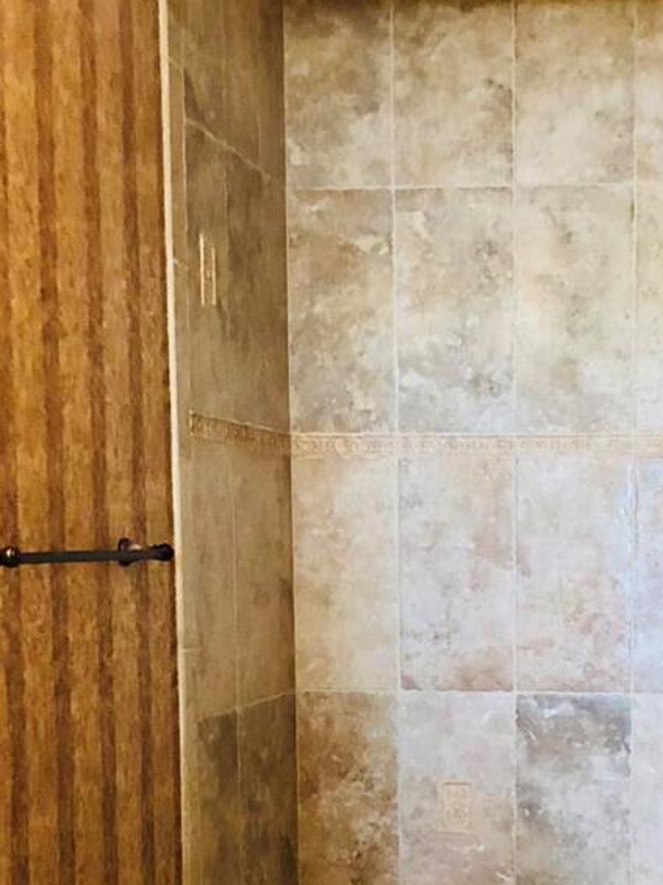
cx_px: 586
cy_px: 794
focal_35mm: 76
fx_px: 1942
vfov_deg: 24.9
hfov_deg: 19.1
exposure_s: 1/15
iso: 100
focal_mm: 4
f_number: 1.8
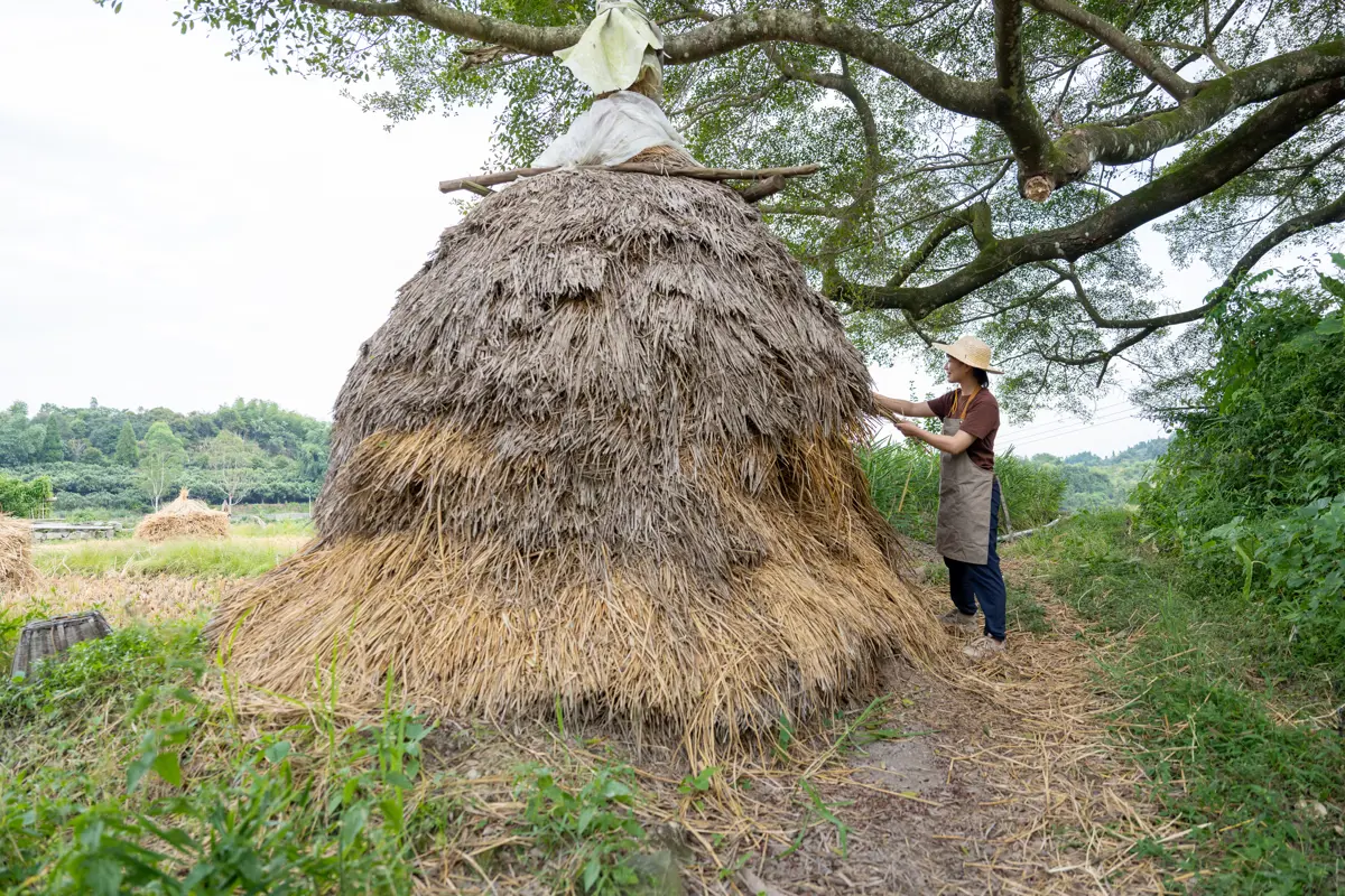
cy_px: 448
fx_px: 897
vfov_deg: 53.1
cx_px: 672
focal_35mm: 24
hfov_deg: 73.7
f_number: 3.2
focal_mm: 24
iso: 100
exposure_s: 1/125
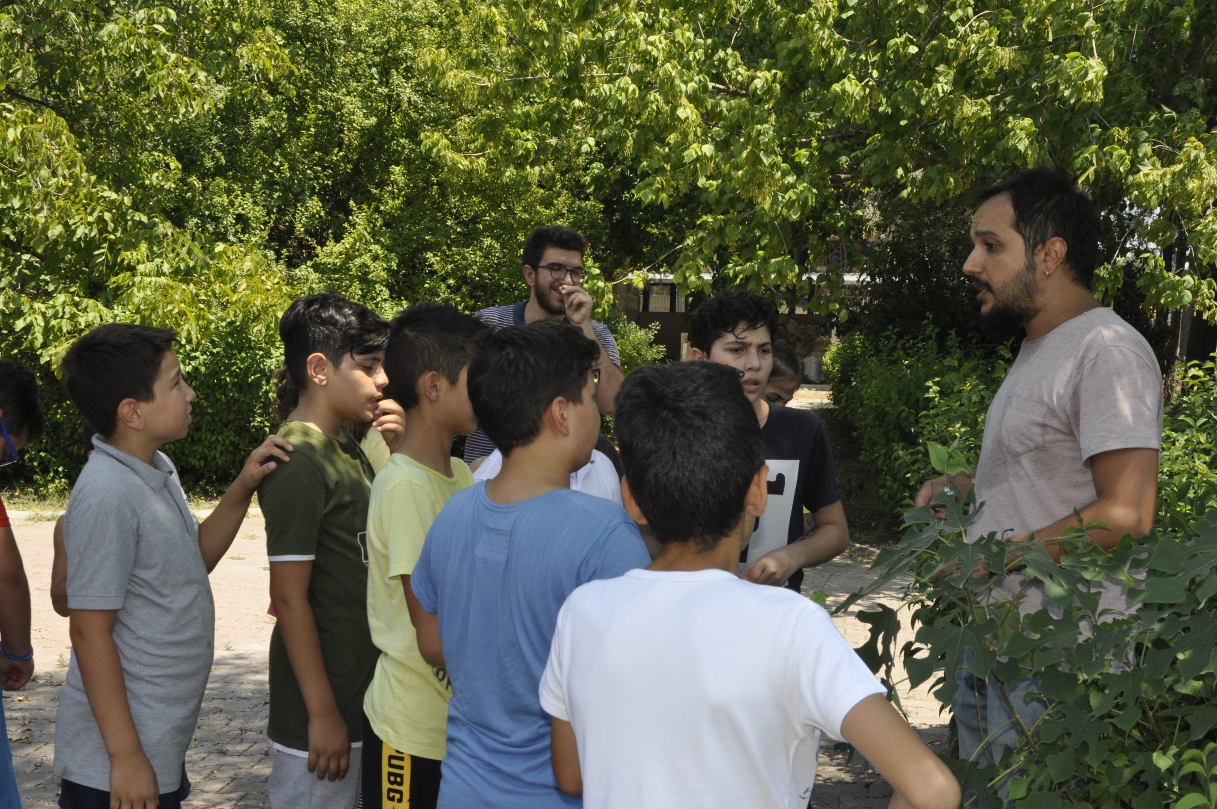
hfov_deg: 43.7
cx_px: 608
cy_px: 404
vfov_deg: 29.8
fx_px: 1519
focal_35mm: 45
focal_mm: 30
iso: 640
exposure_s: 1/200
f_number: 14
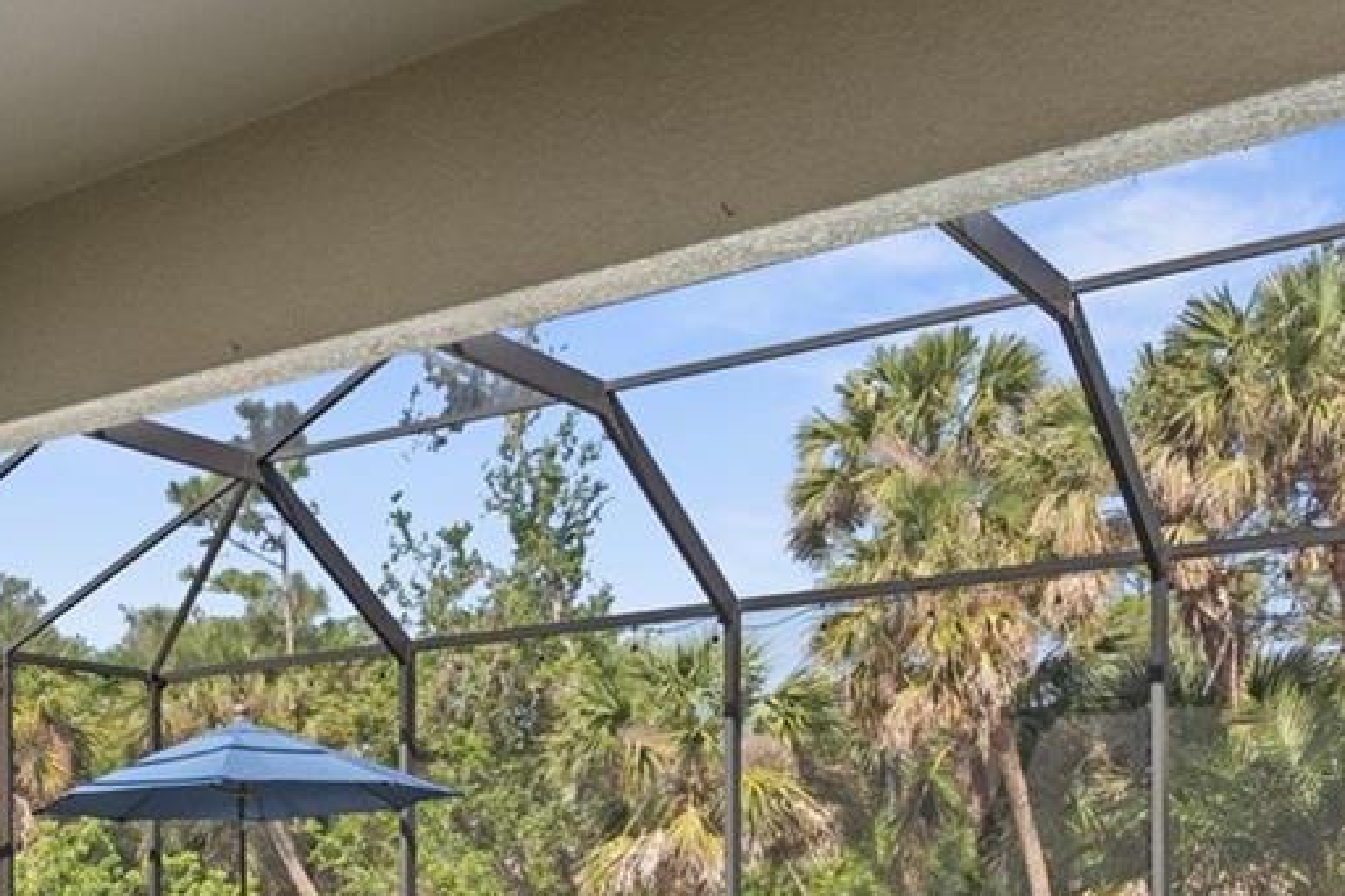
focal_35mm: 50
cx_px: -29
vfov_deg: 25.4
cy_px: 930
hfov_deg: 35.5
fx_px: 1867
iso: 400
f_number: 8
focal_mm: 16
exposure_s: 1/1000
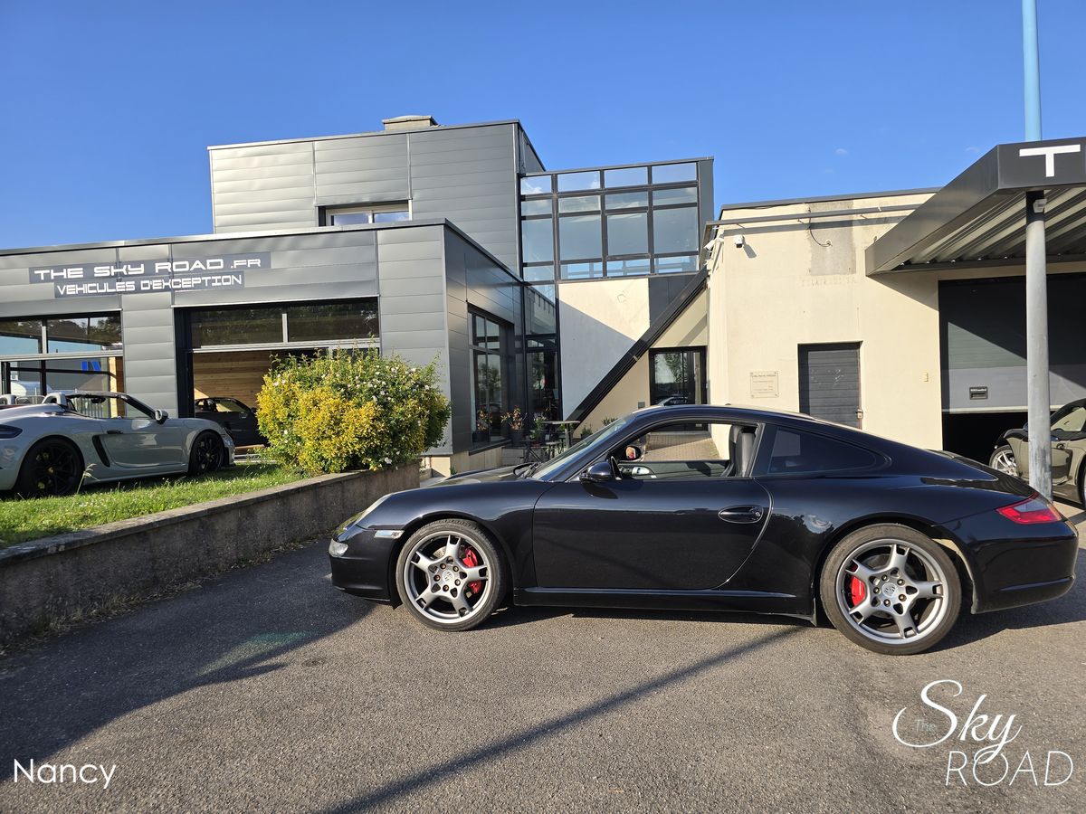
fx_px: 722
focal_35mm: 23
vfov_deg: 58.9
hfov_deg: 73.9
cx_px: 543
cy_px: 407
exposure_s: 1/713
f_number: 1.7
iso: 12
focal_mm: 6.3
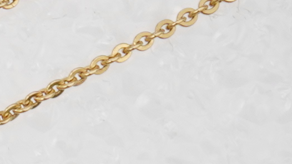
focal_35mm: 353
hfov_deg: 5.5
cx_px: -739
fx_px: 2733
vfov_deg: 3.3
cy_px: 629
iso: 640
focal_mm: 30
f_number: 20
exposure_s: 1/125
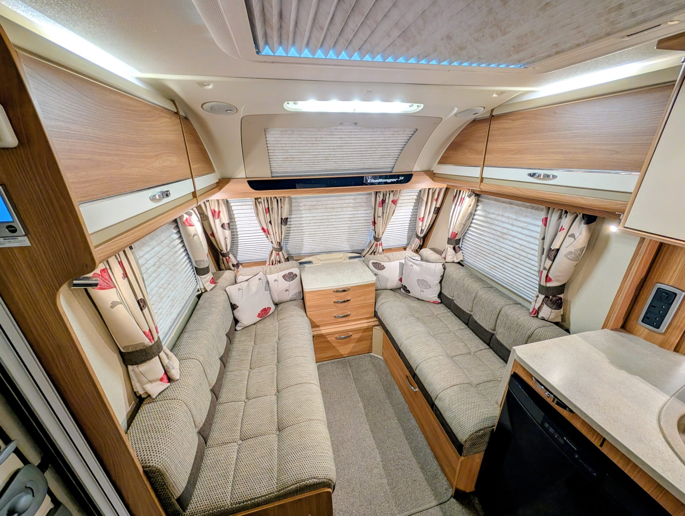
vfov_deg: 94.6
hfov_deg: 110.5
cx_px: 342
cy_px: 258
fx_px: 238
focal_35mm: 12
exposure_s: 1/23.8
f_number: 1.7
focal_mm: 2.02
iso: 94
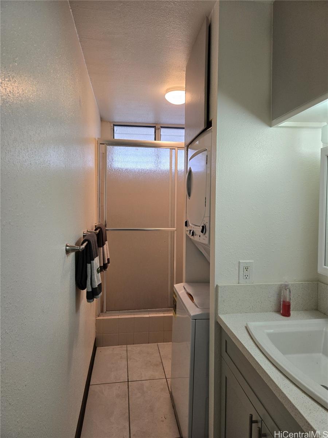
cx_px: 164
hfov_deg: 58.9
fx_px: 291
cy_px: 219
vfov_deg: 73.9
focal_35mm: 23
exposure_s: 1/120
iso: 100
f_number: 1.8
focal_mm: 5.4
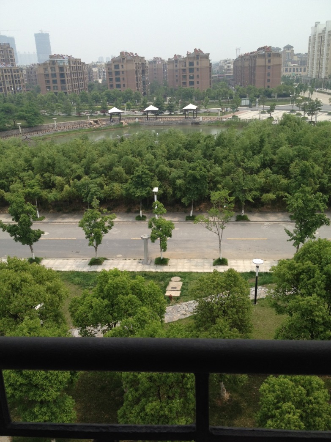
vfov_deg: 52.6
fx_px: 447
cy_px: 221
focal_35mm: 35
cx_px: 166
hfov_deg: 40.7
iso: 64
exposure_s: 1/1346
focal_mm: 4.28
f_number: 2.4
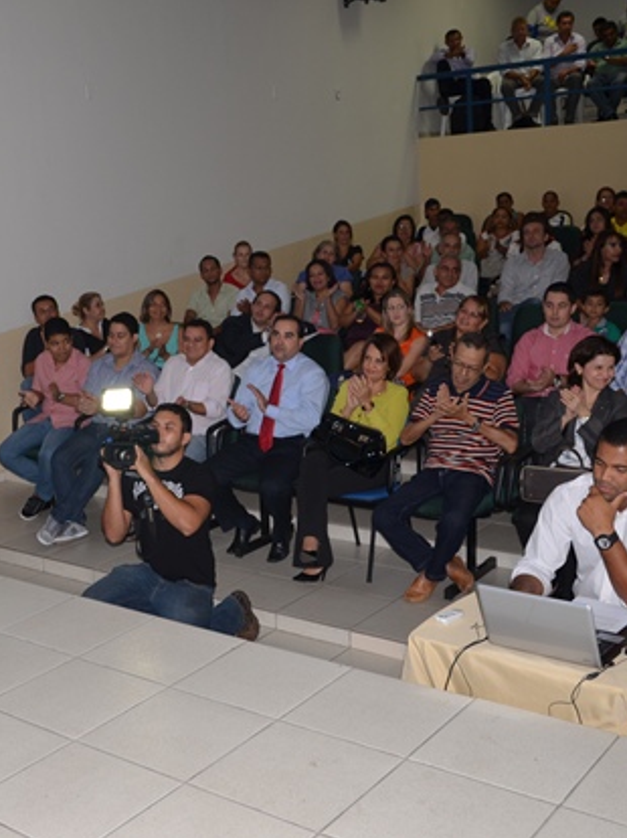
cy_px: 421
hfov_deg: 30.3
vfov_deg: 40.7
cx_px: 129
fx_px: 1130
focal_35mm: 47
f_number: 3.8
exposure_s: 1/60
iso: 200
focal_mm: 21
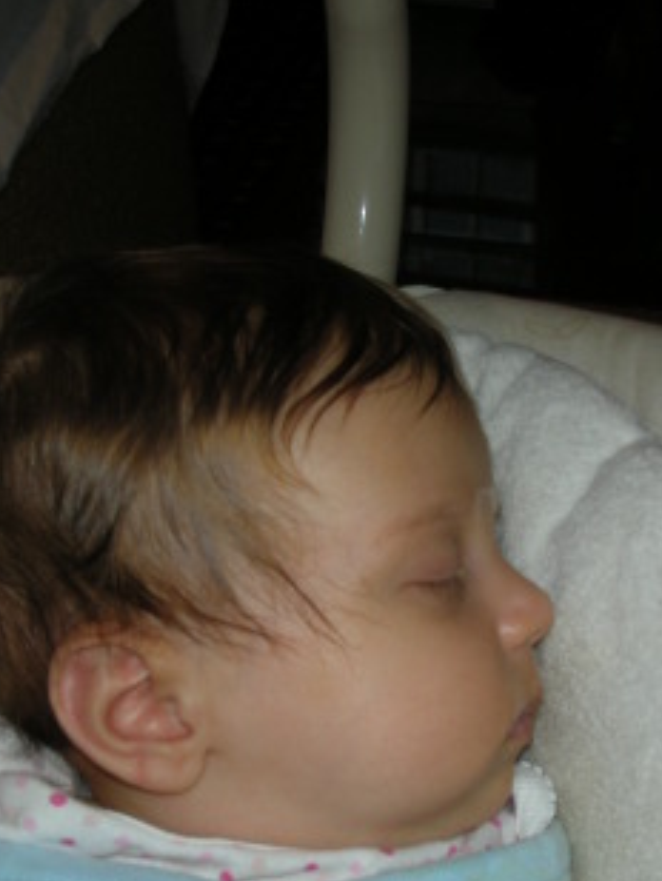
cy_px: 604
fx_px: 1529
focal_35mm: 60
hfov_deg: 24.4
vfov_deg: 31.8
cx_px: 362
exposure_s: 1/60
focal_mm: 5.8
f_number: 2.8
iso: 50
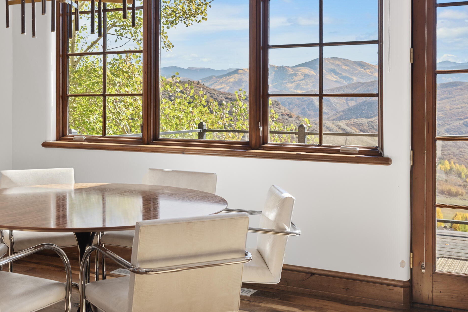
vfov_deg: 26.3
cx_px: 148
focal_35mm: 51
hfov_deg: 38.3
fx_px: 663
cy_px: 103
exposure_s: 1/50
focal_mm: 32
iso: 640
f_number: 7.1
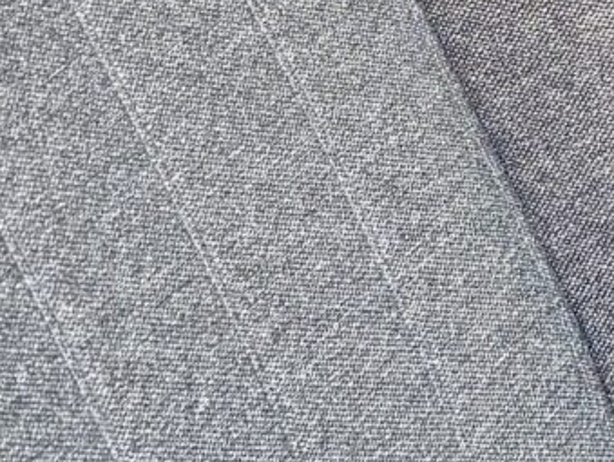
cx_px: 868
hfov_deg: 10.6
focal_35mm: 181
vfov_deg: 7.6
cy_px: -690
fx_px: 3214
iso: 50
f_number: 1.78
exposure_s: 1/123
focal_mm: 6.76
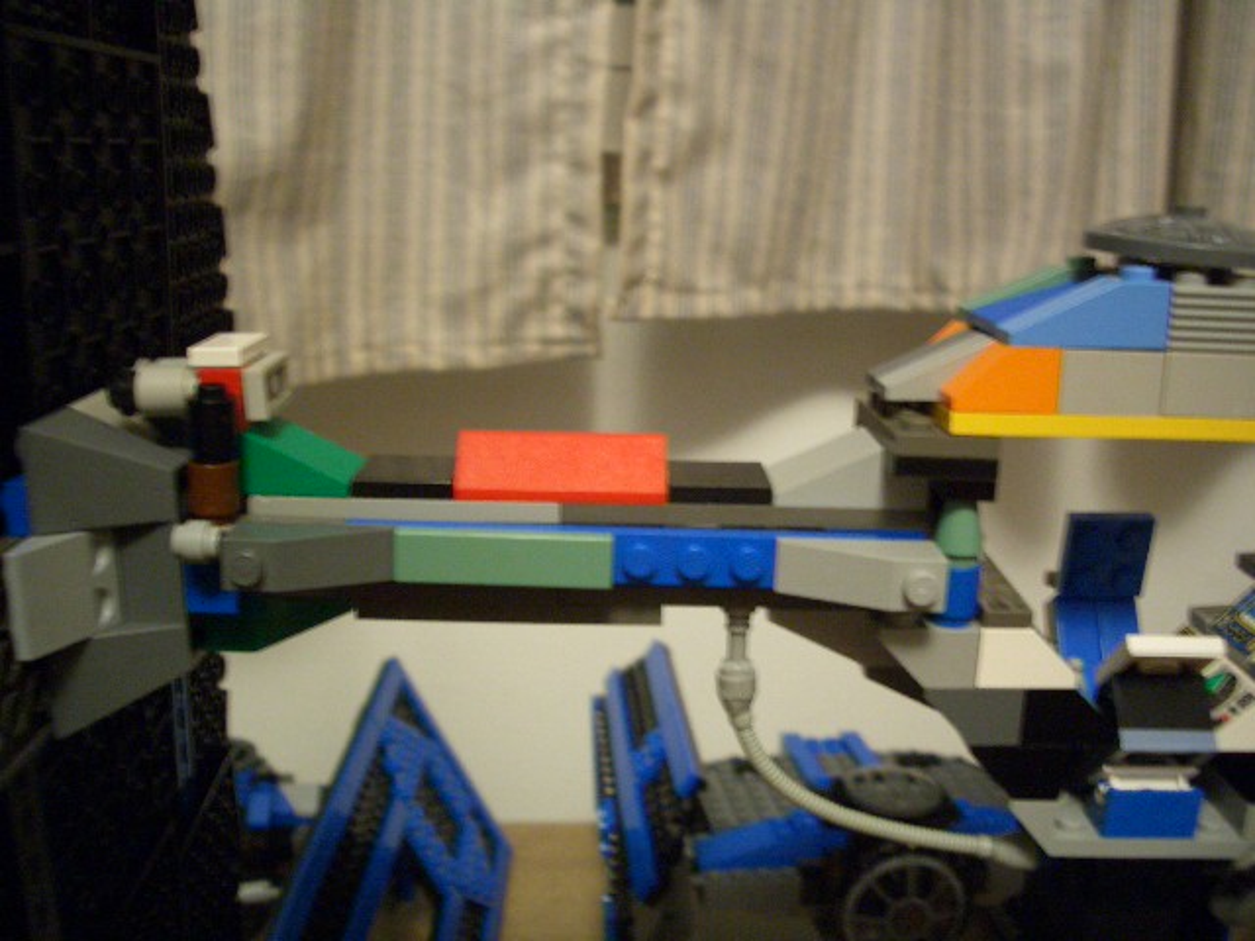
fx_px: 1269
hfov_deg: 52.6
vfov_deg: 40.7
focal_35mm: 35
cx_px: 628
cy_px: 470
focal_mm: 5.8
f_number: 2.6
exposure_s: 1/10
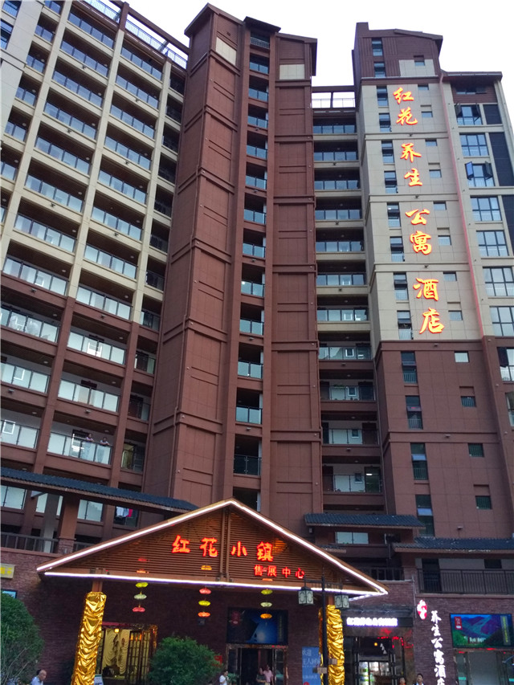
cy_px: 342
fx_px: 594
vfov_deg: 60.0
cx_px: 257
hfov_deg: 46.8
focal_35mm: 30
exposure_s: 1/50
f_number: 2
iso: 357
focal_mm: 4.12
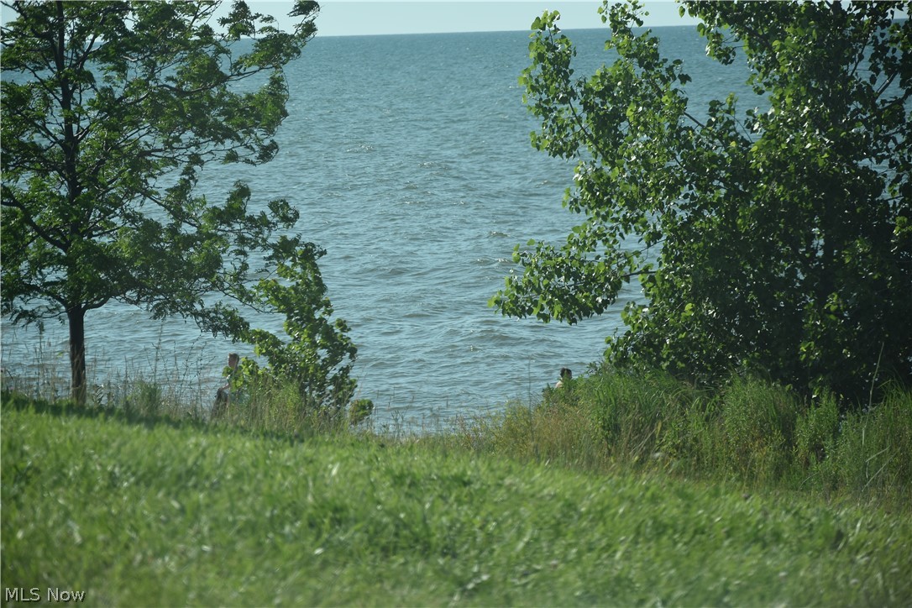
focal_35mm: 147
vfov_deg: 9.3
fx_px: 3724
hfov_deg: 14.0
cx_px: 456
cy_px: 304
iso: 110
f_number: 5.6
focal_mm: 98
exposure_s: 1/640
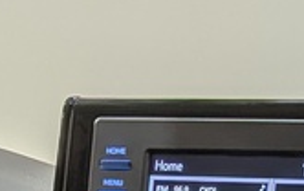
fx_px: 1302
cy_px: 604
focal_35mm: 157
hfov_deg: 12.9
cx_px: -71
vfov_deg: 7.3
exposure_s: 1/136
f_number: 1.7
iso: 29
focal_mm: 4.53
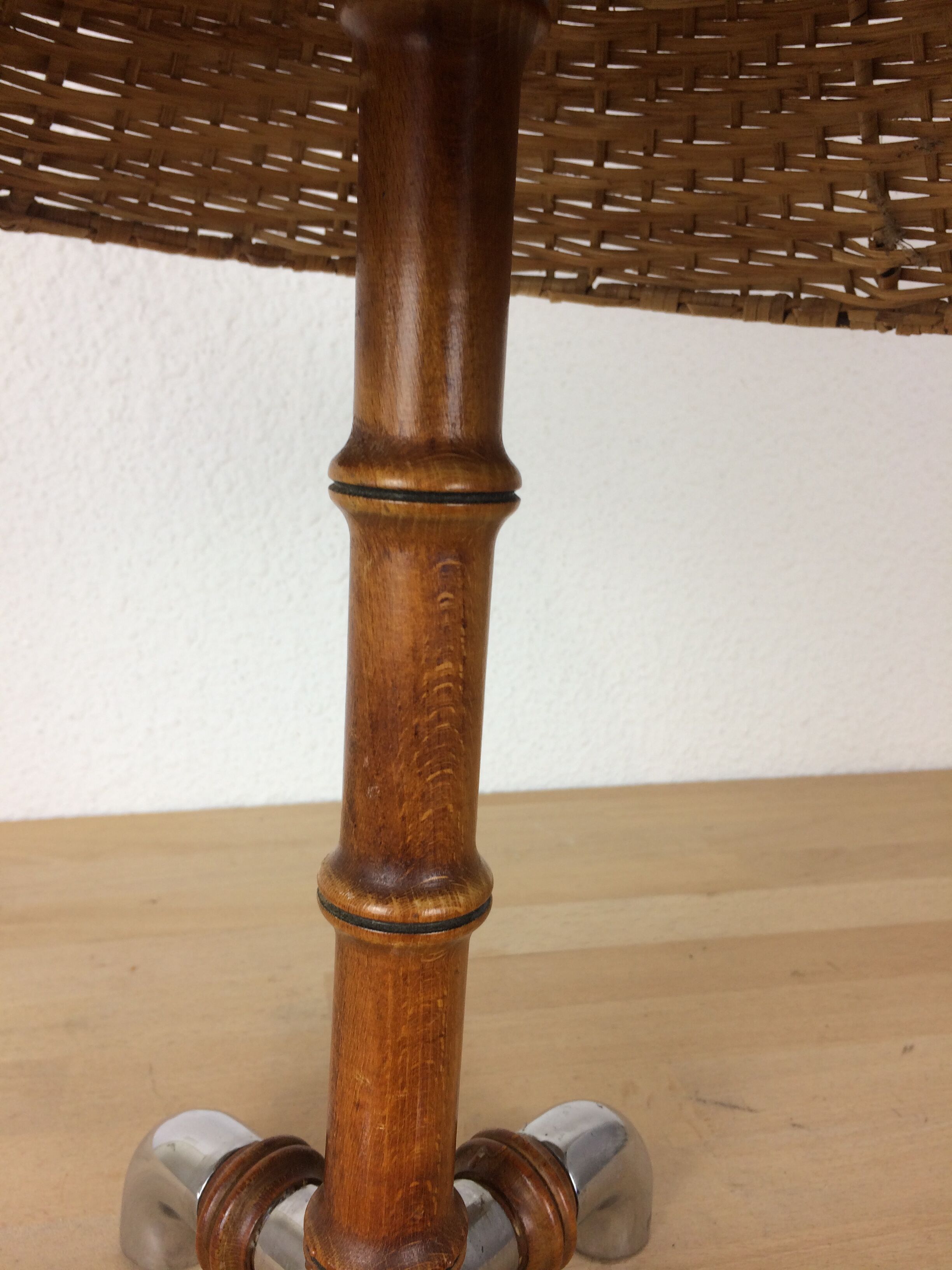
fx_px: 1063
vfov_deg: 61.7
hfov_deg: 48.2
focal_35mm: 29
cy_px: 635
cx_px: 476
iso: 40
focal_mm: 4.15
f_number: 2.2
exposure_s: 1/50
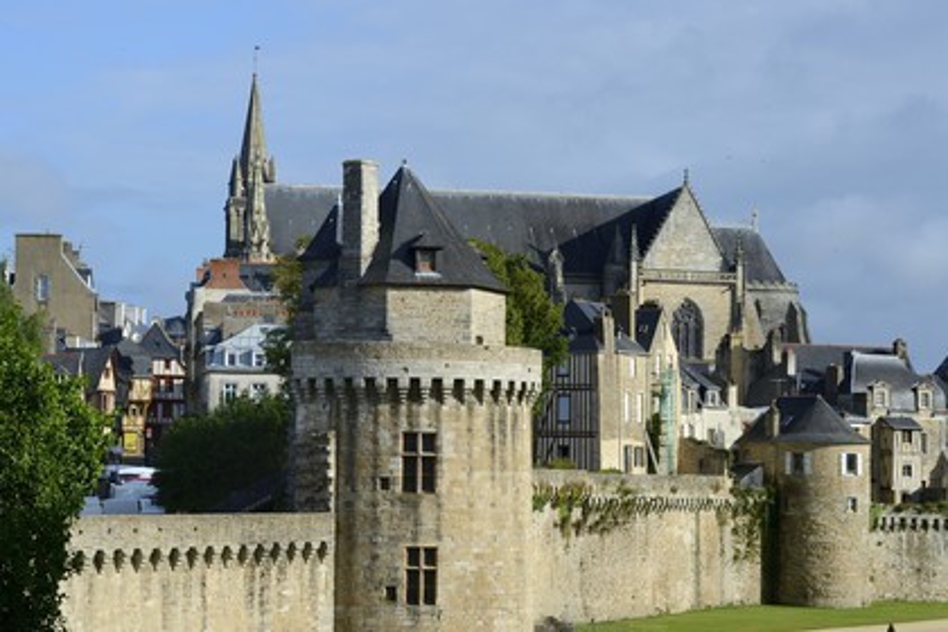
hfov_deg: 21.5
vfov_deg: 14.4
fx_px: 2501
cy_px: 316
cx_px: 474
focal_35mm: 95
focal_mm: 95
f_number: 14
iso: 200
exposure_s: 1/200
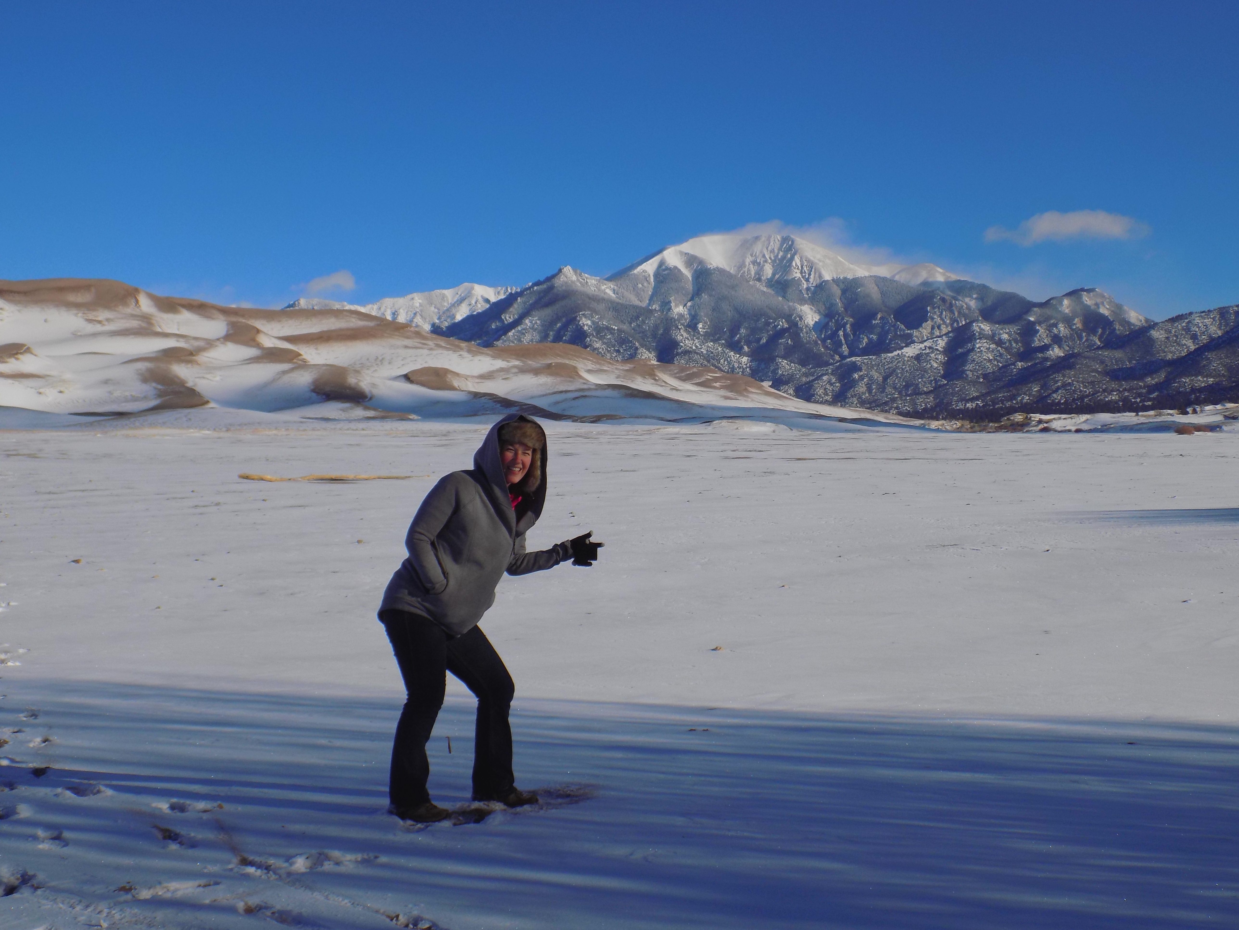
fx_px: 1646
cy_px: 465
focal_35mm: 46
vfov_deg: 31.5
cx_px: 620
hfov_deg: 41.2
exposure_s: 1/200
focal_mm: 8.1
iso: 80
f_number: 11.8
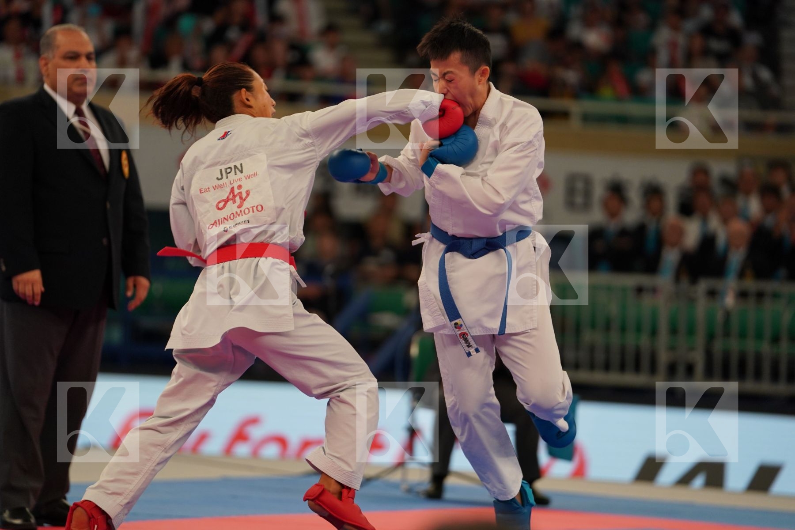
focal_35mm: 198
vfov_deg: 6.9
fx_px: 4372
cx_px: 398
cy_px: 265
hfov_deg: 10.4
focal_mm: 198
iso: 1250
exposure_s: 1/1000
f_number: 2.8
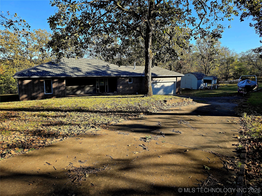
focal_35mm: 23
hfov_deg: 73.9
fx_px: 174
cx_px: 131
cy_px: 98
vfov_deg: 58.9
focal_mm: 6.3
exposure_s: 1/278
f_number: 1.7
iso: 12
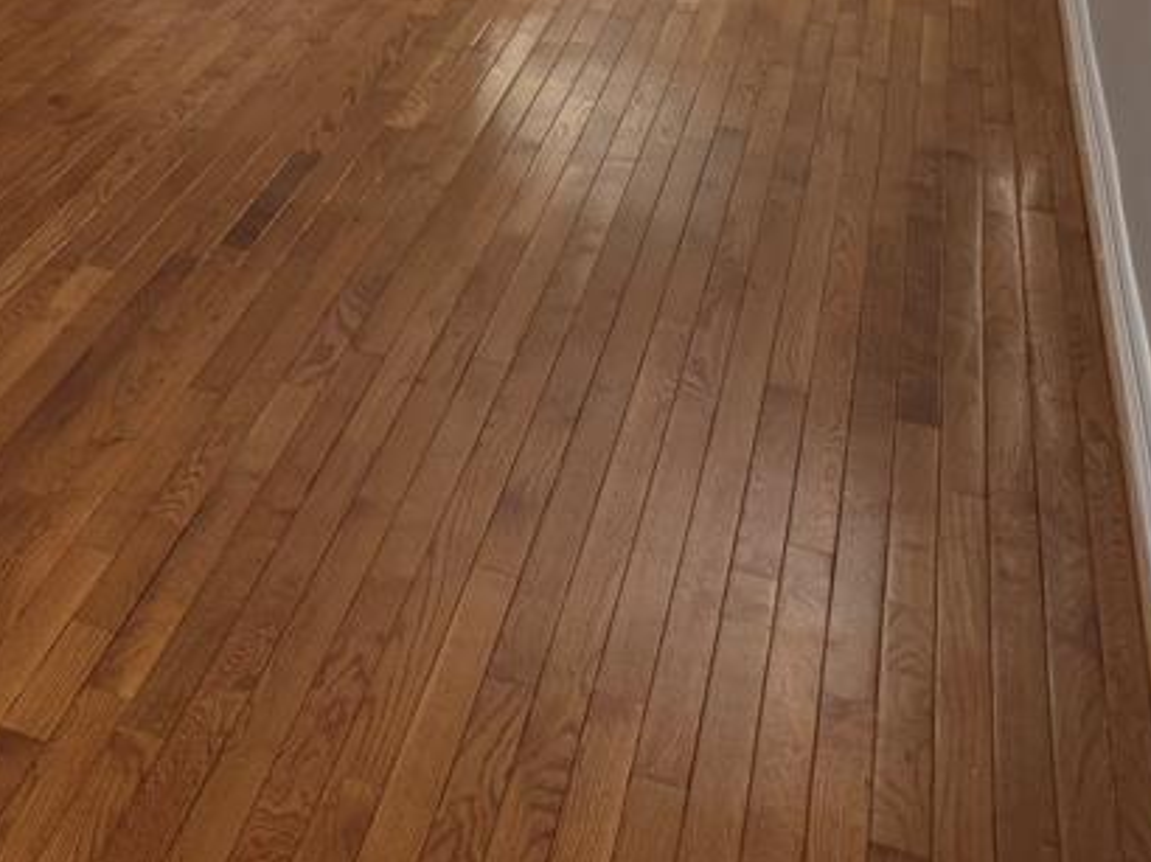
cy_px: -160
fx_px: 1994
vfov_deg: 22.5
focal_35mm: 60
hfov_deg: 29.2
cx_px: -109
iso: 125
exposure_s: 1/60
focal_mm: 6.76
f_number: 1.78
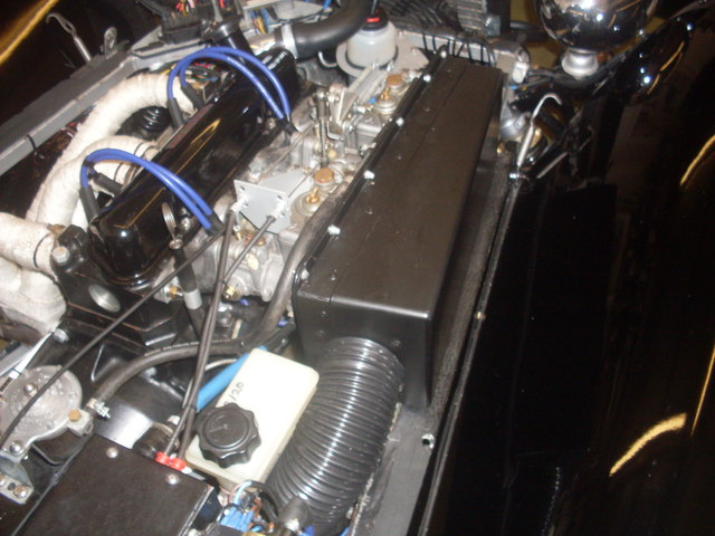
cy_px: 268
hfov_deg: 49.0
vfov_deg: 37.7
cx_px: 358
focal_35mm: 38
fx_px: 785
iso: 120
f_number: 2.8
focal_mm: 6.3
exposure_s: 1/45
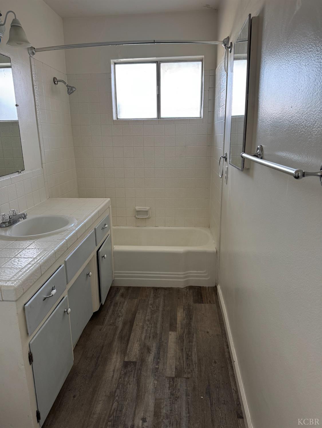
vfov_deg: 71.6
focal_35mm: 24
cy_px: 214
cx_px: 161
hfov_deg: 56.8
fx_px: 298
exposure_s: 1/121
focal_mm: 6.76
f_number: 1.78
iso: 200
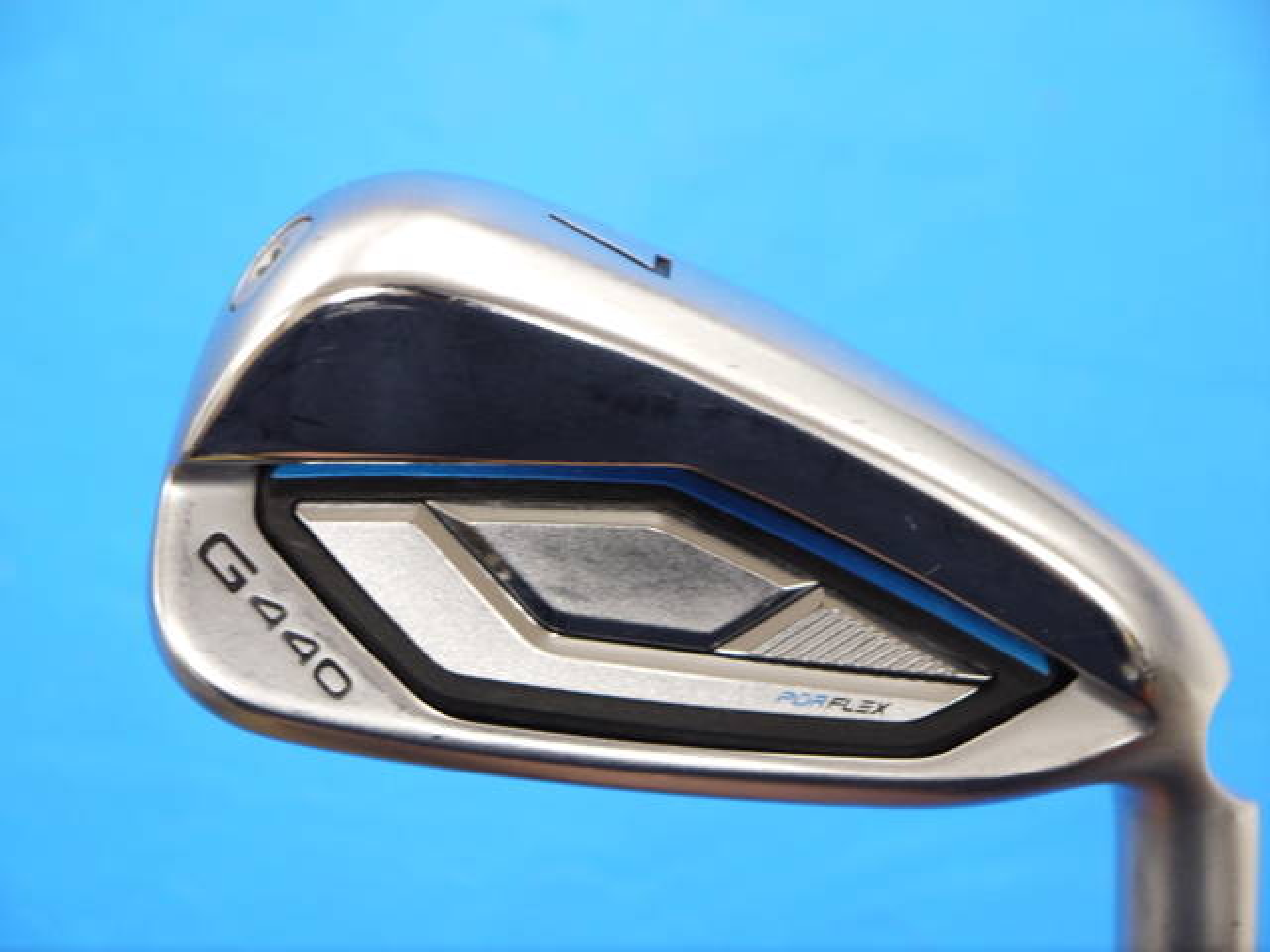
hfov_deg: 23.3
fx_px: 3082
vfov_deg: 17.6
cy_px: 476
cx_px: 635
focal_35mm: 84
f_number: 5.6
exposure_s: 1/80
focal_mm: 42
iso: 800
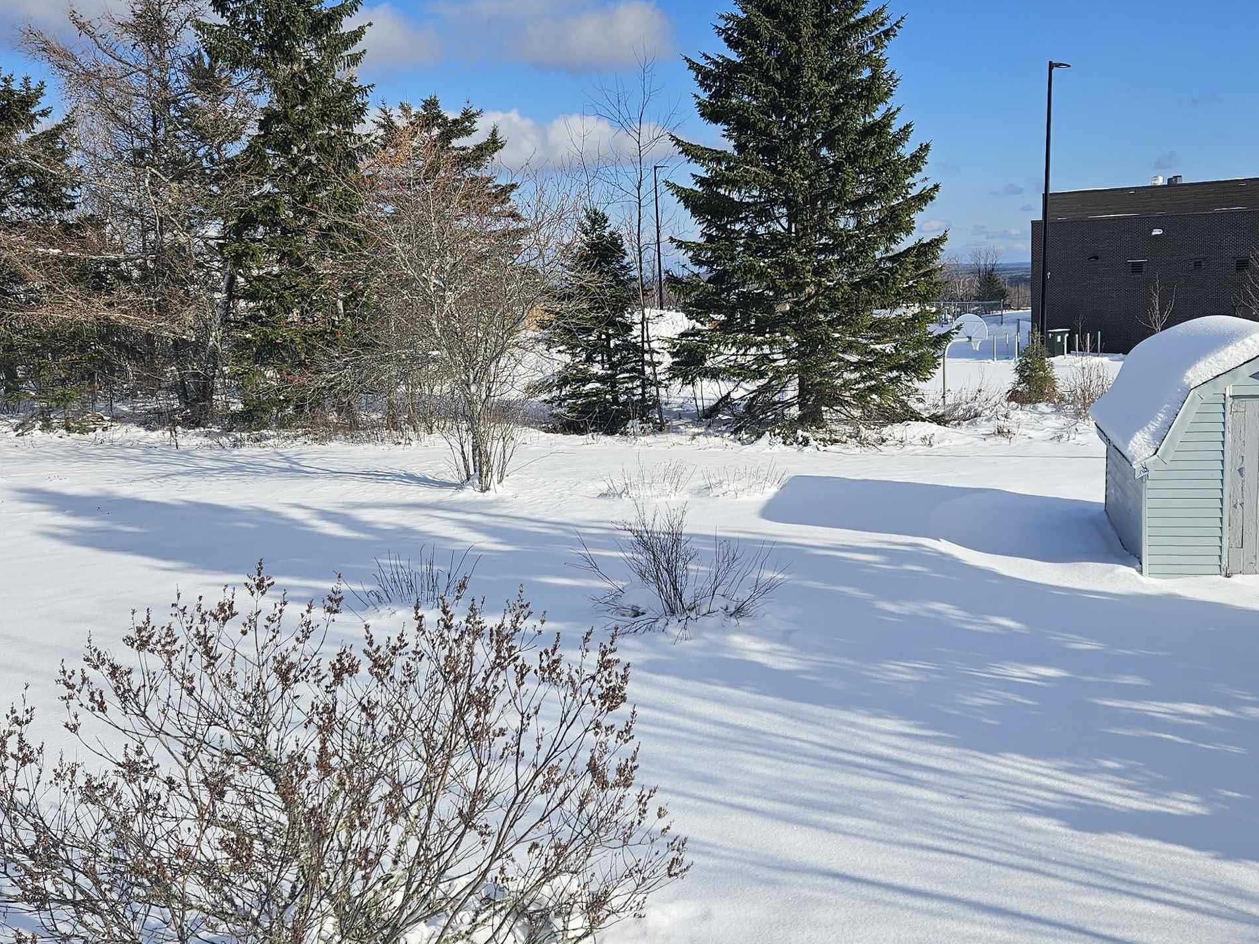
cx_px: 734
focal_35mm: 37
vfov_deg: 38.7
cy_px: 467
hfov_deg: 49.9
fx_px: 1346
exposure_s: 1/3372
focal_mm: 5.4
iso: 25
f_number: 1.8
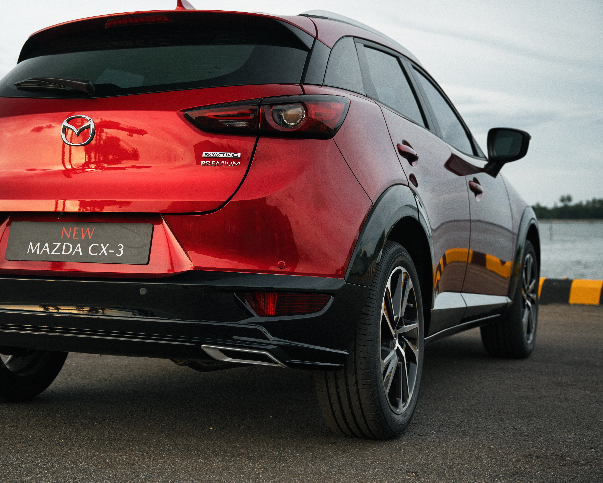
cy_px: 221
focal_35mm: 60
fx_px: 1073
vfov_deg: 25.3
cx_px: 226
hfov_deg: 31.3
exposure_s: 1/100
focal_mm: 49.1
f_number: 4
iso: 640
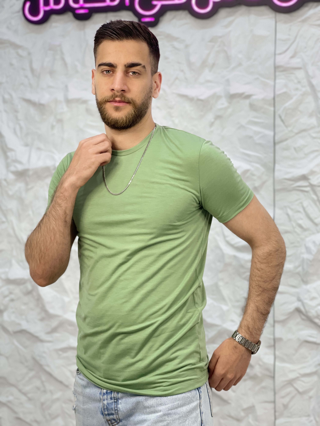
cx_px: 160
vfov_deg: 30.3
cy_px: 213
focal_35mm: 64
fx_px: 789
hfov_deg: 22.9
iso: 100
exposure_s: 1/100
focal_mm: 7.5
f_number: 2.2
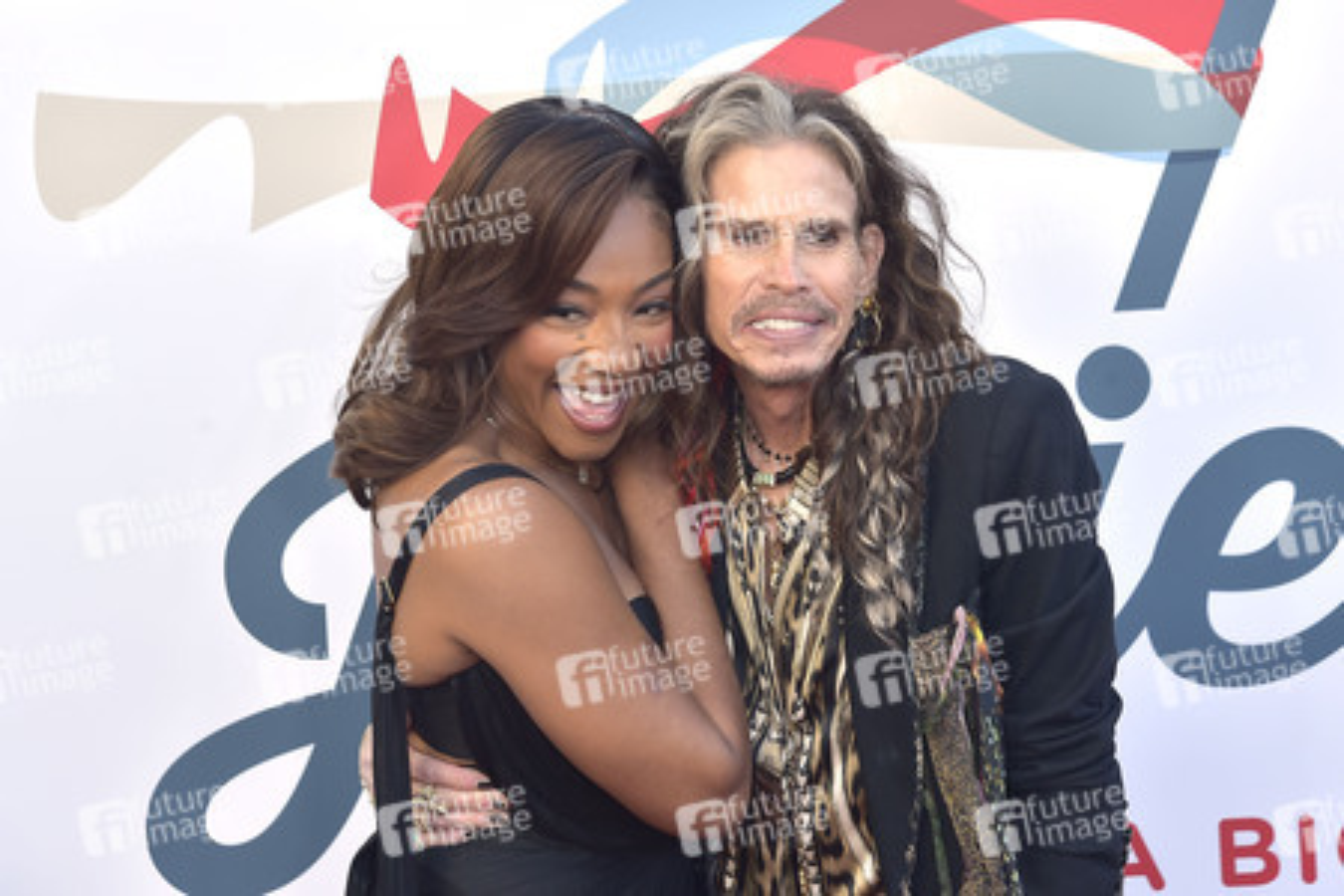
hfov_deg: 24.8
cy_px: 448
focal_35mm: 82
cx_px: 672
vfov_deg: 16.7
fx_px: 3061
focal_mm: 82
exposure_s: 1/250
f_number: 6.3
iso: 400
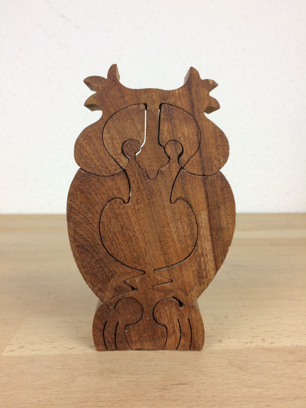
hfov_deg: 48.2
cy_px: 204
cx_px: 153
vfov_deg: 61.7
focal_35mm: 29
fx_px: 342
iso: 40
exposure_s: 1/50
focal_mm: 4.15
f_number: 2.2
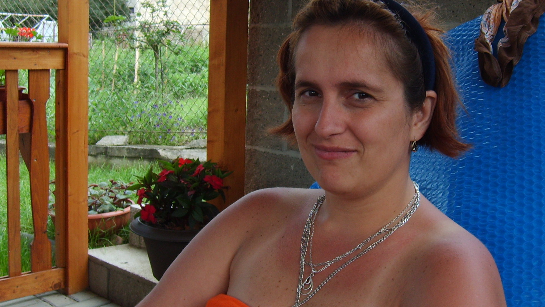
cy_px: 119
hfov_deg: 41.0
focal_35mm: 50
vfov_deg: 23.9
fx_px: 723
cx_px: 348
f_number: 2.8
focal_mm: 5.8
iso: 50
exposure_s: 1/125
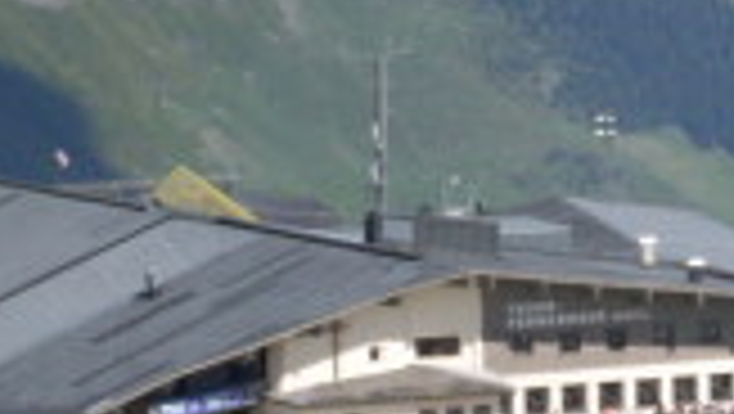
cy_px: 270
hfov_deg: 5.9
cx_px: 892
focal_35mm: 366
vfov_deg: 3.3
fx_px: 7129
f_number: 5.2
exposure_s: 1/500
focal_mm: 18.9
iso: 80
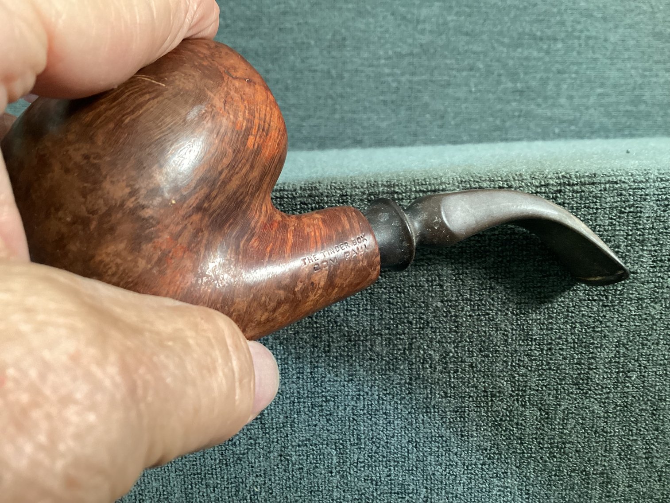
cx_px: 335
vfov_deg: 45.4
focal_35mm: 31
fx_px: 600
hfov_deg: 58.3
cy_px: 252
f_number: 2.4
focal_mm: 3.3
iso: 250
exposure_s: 1/40
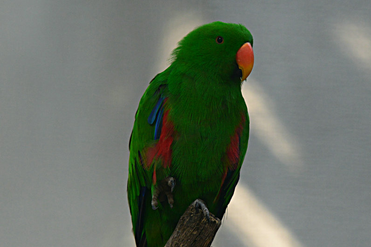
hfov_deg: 9.1
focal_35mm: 226
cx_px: 231
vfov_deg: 6.1
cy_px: 182
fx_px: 2329
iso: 1000
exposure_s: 1/800
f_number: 2.8
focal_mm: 150
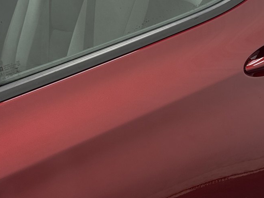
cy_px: 109
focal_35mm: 75
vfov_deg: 19.7
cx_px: 137
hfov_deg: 26.0
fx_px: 572
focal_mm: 6.76
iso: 80
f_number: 1.78
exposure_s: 1/188
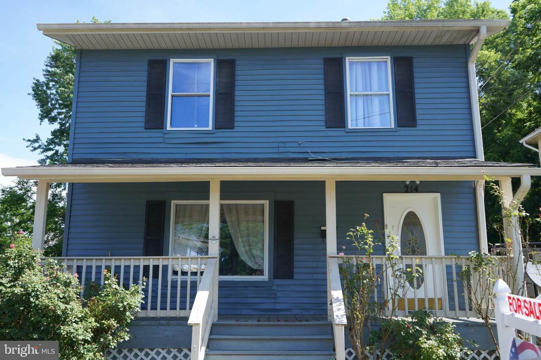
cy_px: 180
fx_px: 496
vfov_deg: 40.0
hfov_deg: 57.2
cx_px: 270
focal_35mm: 33
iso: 100
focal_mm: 33
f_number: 4
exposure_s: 1/250
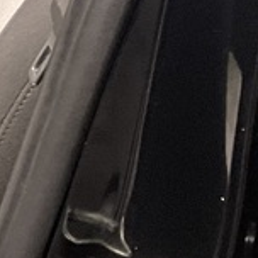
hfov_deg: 9.2
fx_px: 1366
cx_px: -448
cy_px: -199
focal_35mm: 162
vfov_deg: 10.2
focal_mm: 3
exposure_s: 1/60
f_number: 1.8
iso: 80
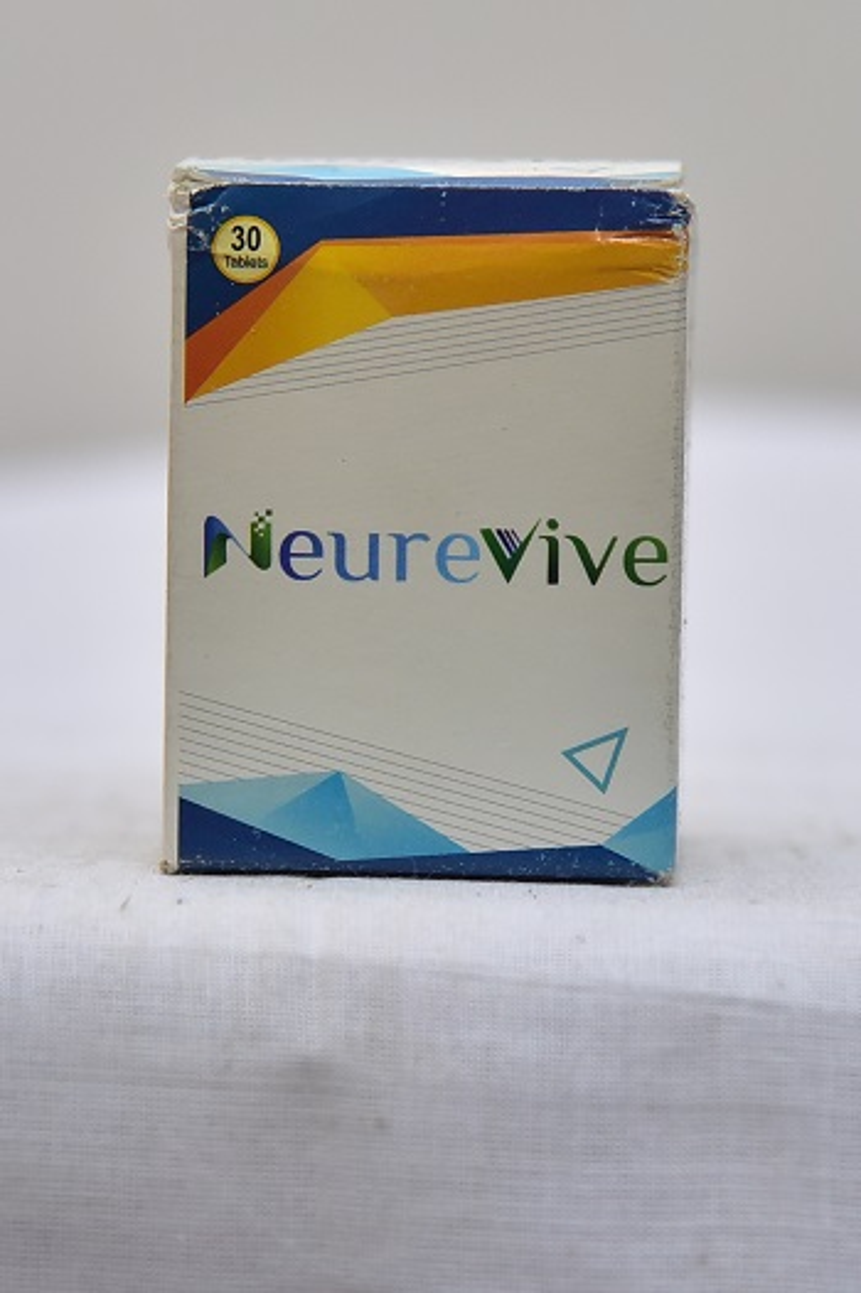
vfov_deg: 18.6
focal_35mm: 110
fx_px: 3951
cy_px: 646
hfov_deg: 12.4
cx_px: 430
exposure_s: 1/125
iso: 1600
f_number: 4.5
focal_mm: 110
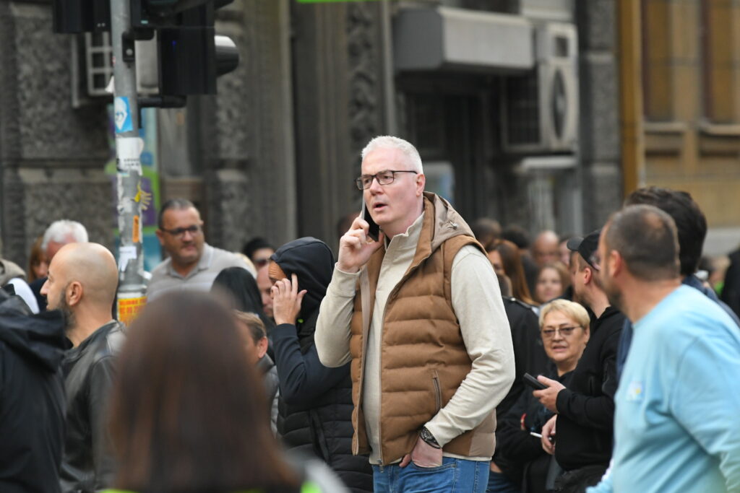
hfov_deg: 6.9
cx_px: 370
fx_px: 6167
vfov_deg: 4.6
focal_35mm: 300
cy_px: 246
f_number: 4
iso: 2000
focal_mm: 200
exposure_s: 1/800
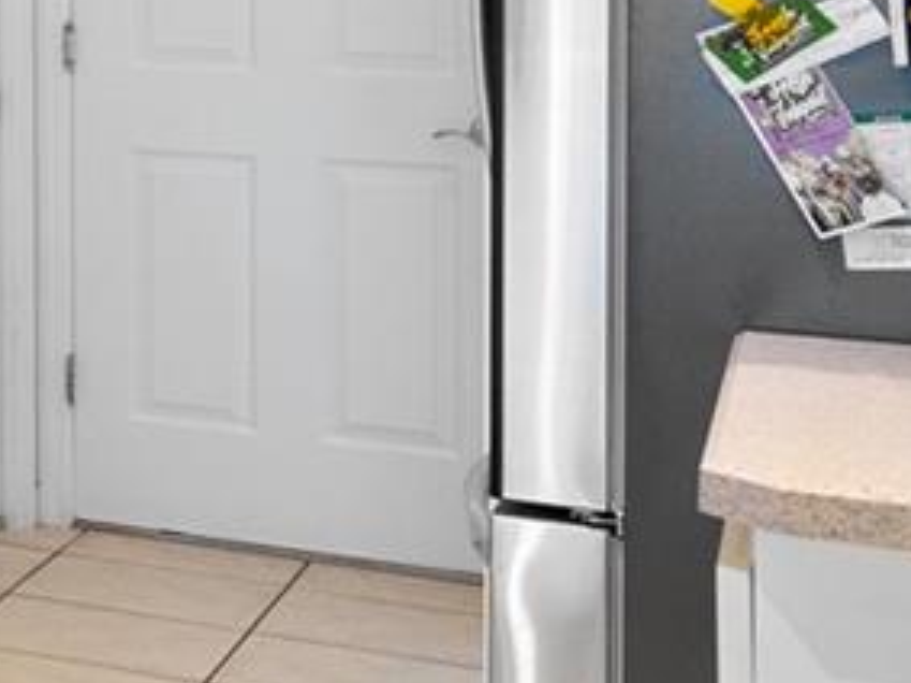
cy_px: -35
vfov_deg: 16.5
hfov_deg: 14.6
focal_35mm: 87
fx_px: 2289
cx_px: -1262
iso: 400
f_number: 8
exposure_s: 1/2.5
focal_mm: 16
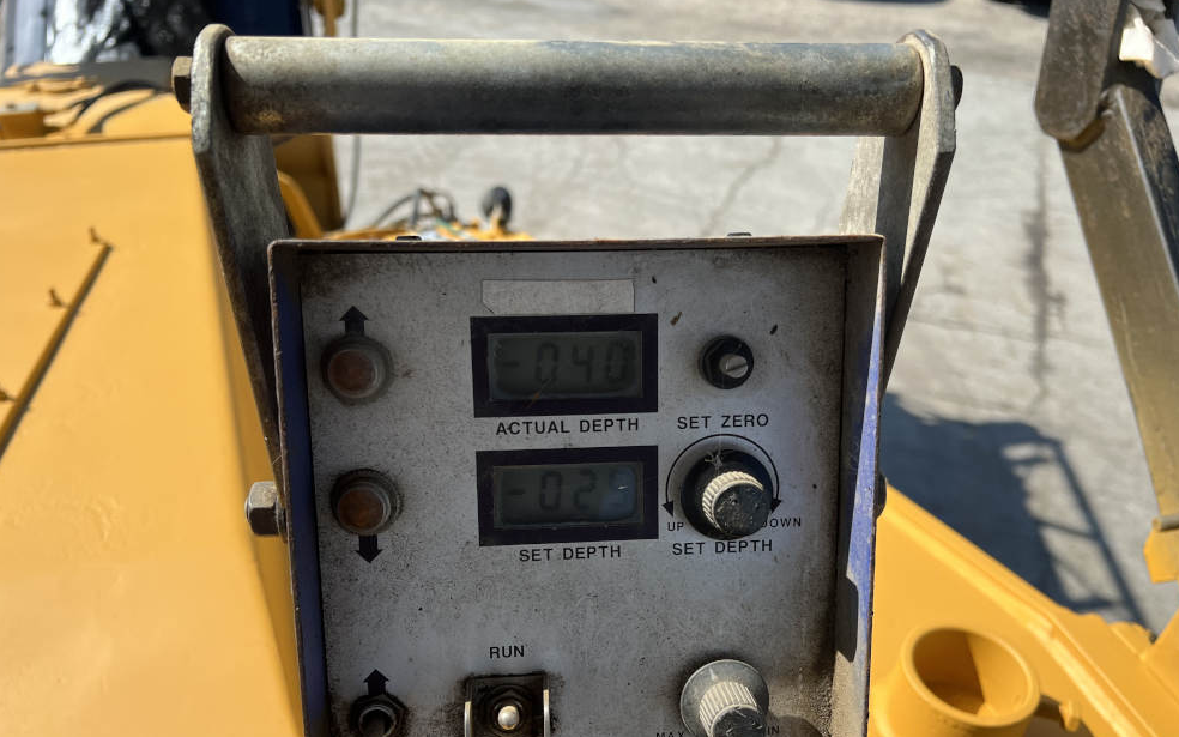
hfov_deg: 66.5
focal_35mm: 28
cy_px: 445
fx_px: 900
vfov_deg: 44.3
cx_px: 585
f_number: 1.5
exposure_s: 1/2994
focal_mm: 5.7
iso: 50
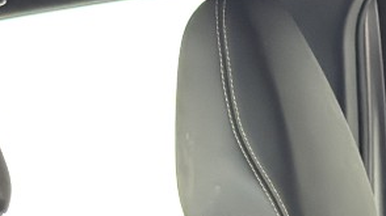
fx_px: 1913
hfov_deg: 11.5
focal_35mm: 187
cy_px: 524
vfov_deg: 6.2
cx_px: 221
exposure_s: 1/33
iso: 640
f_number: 1.78
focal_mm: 6.76
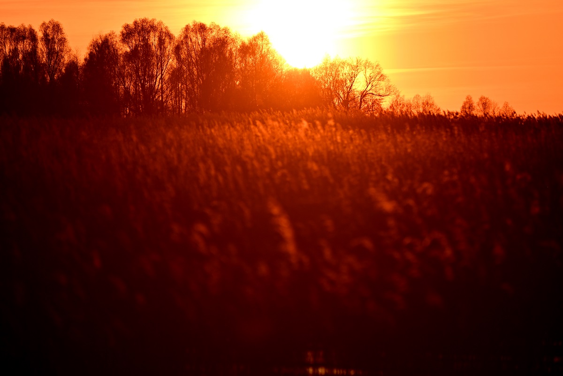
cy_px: 188
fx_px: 3754
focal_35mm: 240
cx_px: 282
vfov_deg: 5.7
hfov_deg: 8.6
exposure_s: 1/1000
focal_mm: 240
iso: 160
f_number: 5.6
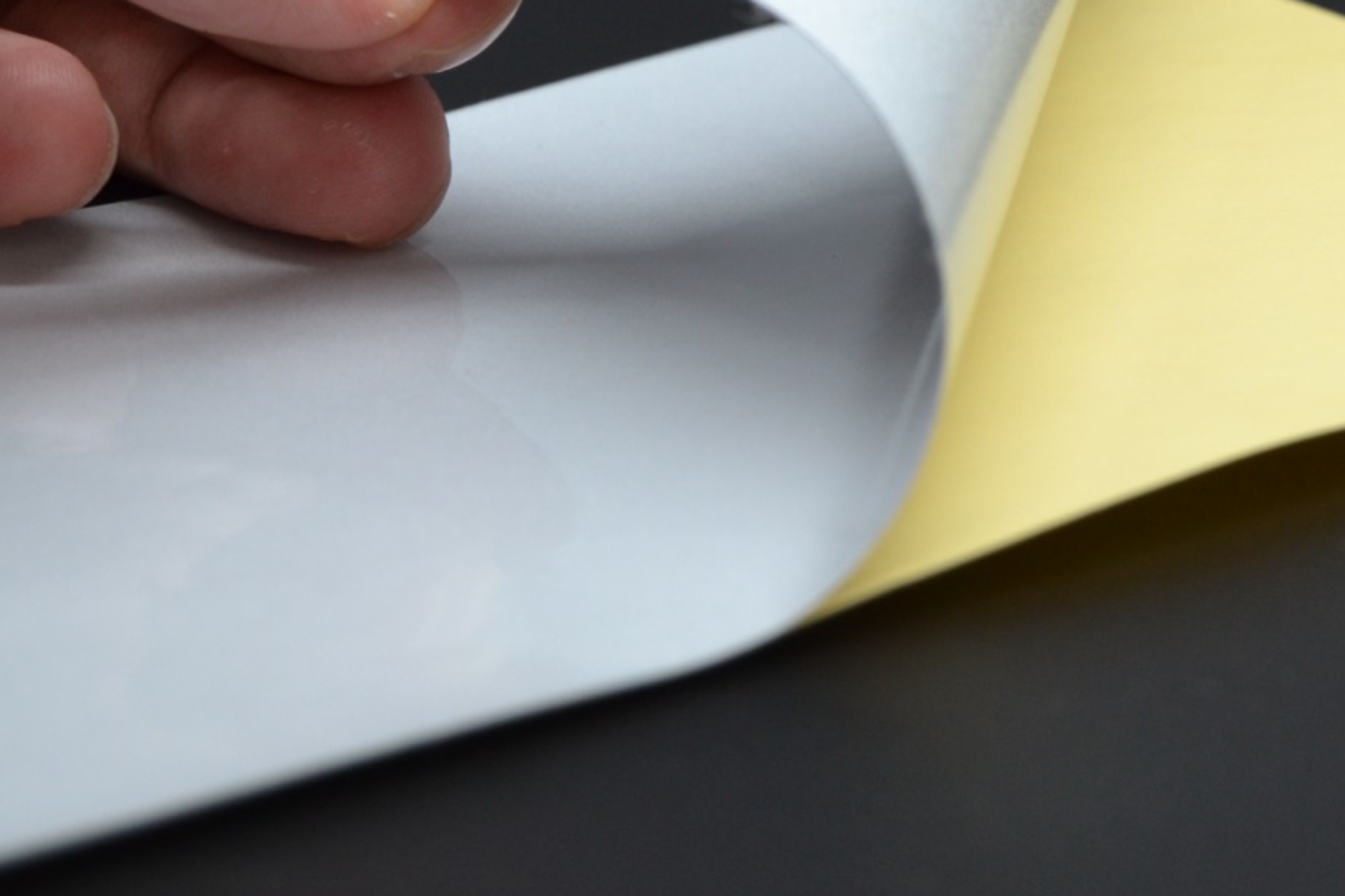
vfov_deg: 7.7
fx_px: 6614
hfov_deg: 11.5
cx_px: 1198
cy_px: -40
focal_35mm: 177
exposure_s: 1/125
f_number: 5.6
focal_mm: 55
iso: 400
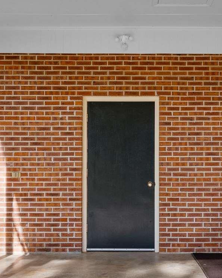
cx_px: 131
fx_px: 477
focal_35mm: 58
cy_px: 160
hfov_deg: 26.2
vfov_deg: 32.4
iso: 100
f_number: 4.5
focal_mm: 10
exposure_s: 1/60
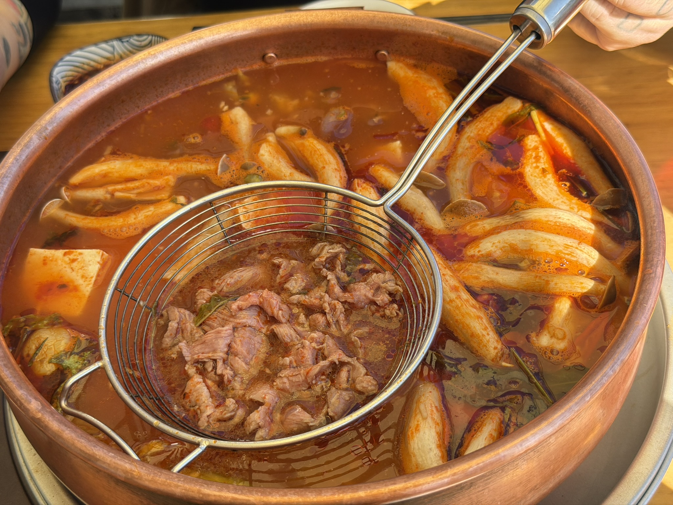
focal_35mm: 48
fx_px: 933
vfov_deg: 30.3
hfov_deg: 39.7
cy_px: 252
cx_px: 336
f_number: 1.78
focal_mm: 6.76
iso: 80
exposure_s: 1/566
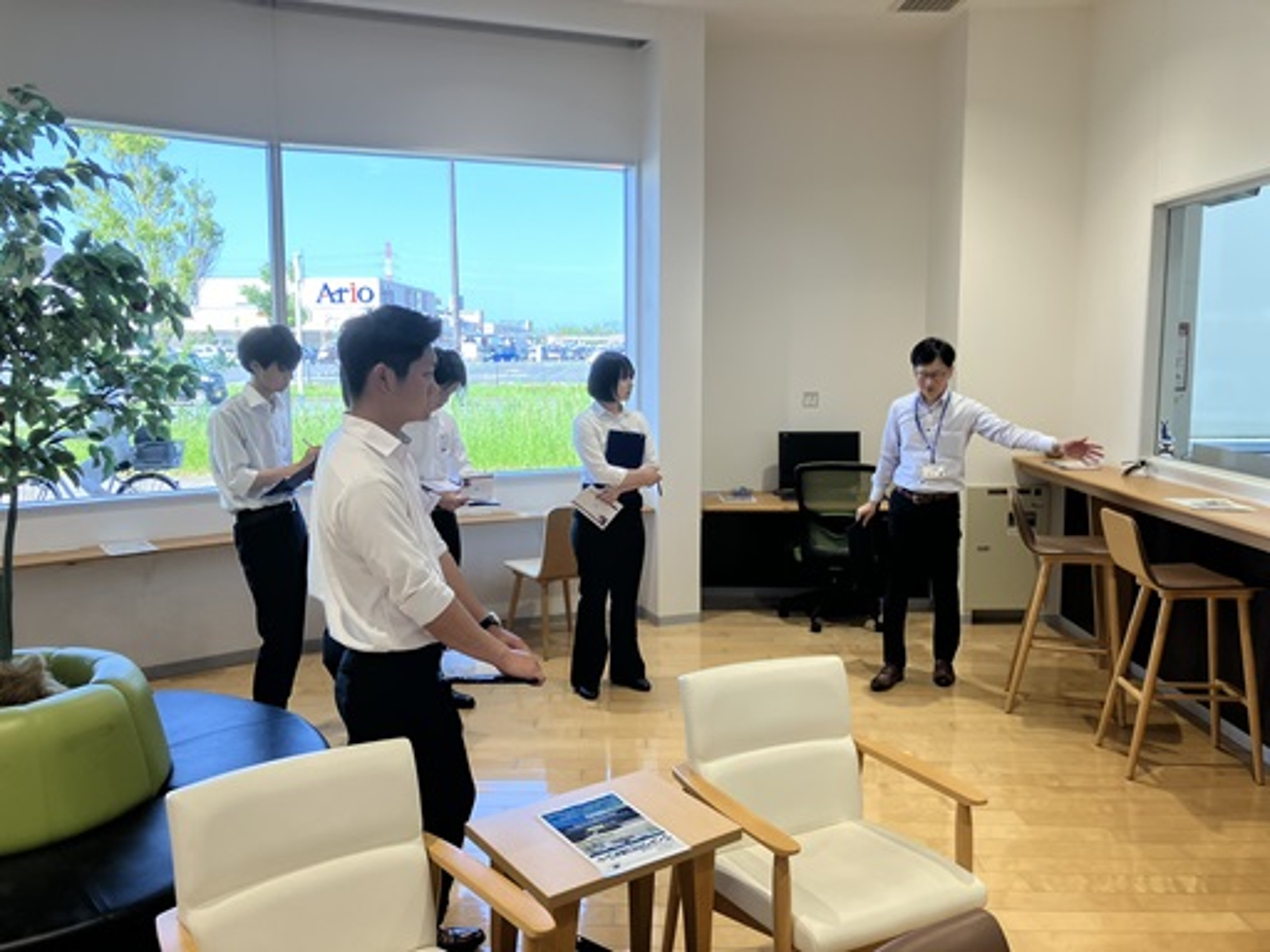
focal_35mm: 28
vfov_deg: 49.7
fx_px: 1027
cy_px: 476
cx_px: 635
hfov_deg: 63.4
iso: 25
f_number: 1.8
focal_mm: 3.99
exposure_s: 1/161
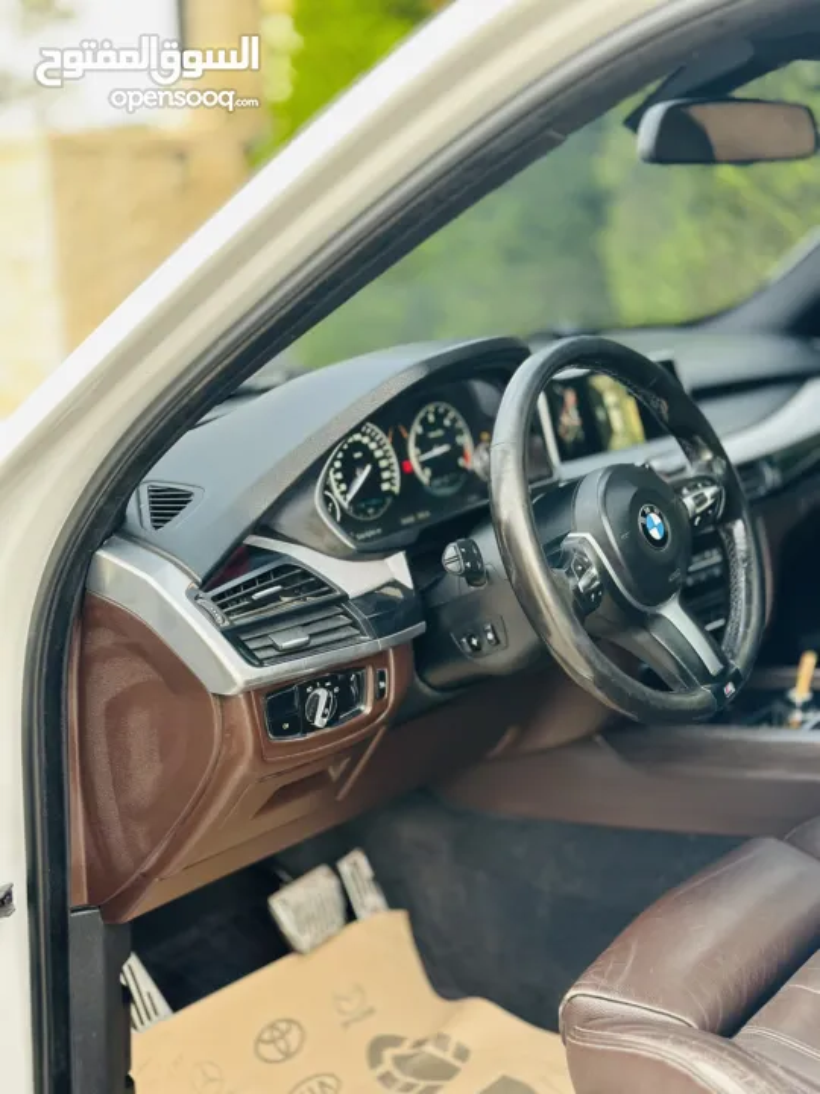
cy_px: 547
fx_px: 1516
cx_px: 410
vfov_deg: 39.7
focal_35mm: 48
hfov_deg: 30.3
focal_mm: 6.86
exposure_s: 1/121
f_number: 1.78
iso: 125
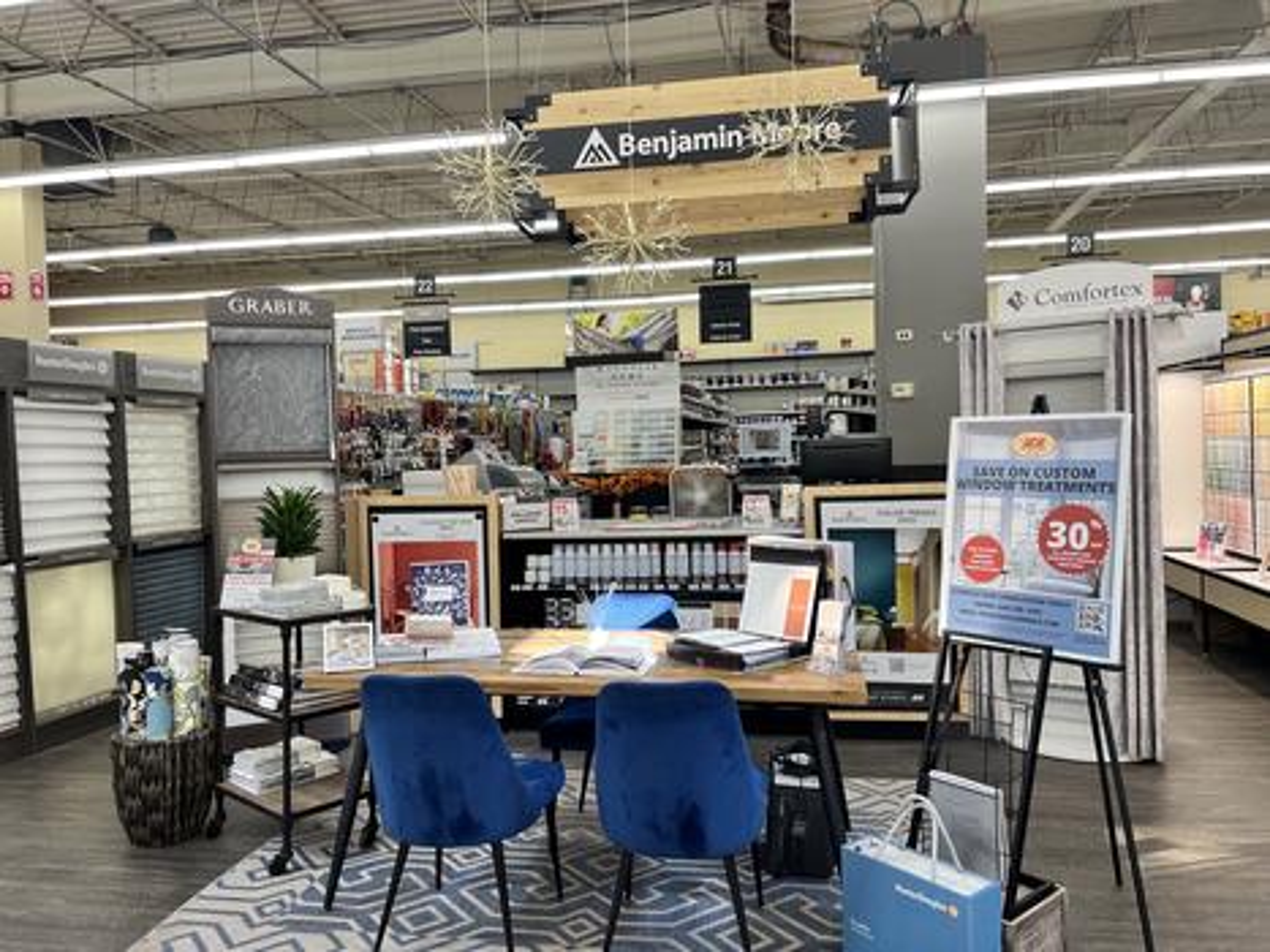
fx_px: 954
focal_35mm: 26
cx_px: 635
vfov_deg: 53.0
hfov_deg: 67.3
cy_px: 476
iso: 64
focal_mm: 5.1
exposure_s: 1/120
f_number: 1.6
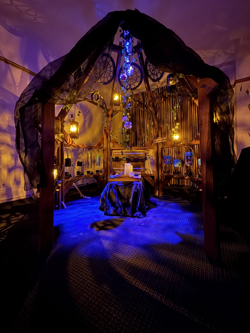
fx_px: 135
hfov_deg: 85.7
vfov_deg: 102.1
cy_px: 166
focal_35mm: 14
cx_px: 125
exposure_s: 1/4
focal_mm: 2.22
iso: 1250
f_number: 2.2
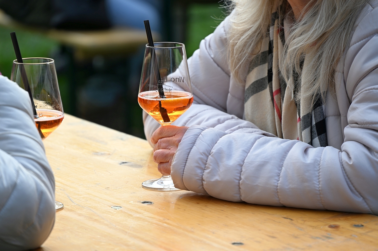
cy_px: 126
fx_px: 2099
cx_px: 189
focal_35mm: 200
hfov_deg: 10.3
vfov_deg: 6.9
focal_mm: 200
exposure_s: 1/200
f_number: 6.3
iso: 250
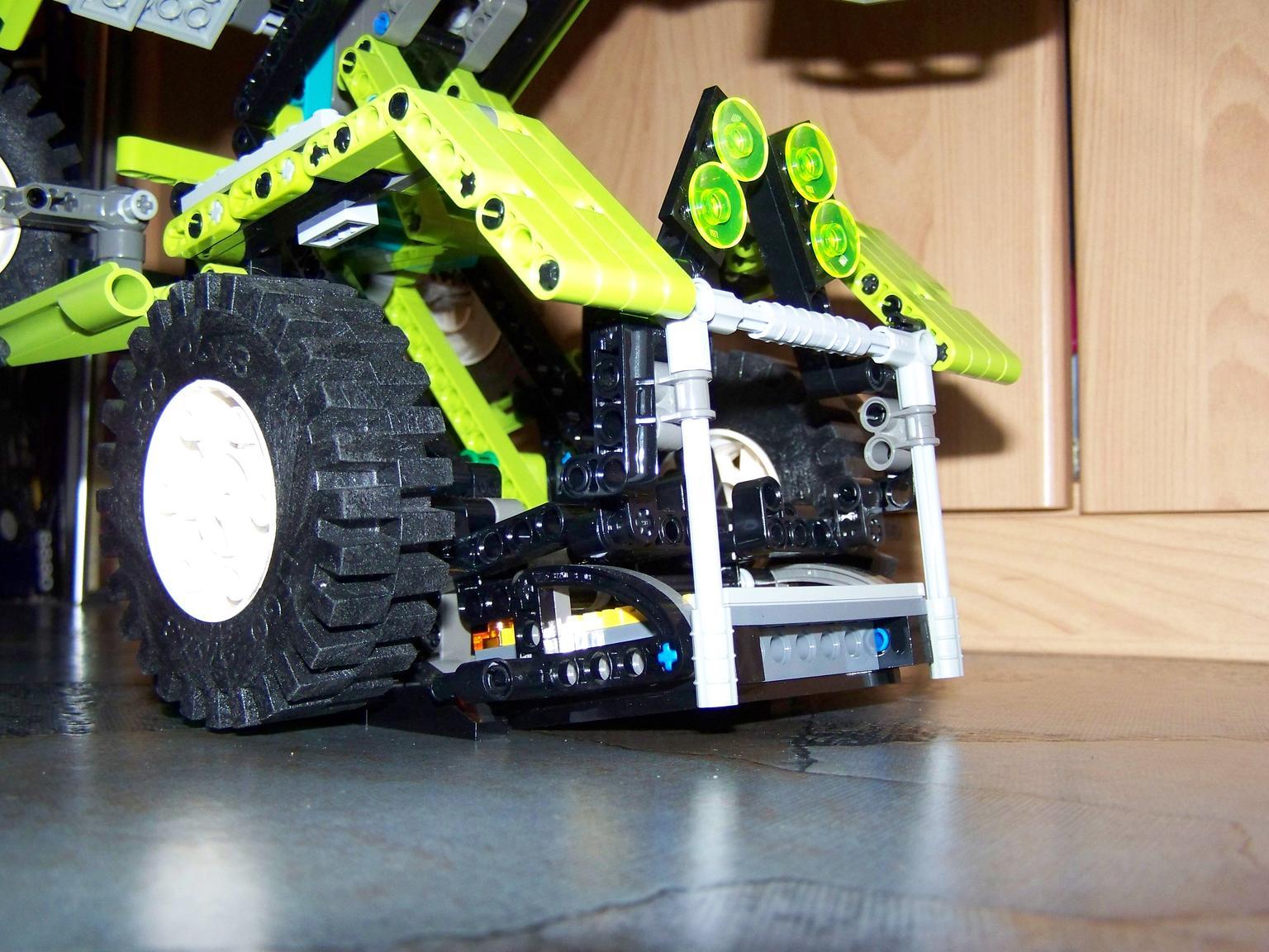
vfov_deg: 37.7
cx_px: 634
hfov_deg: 49.0
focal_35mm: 38
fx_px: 1393
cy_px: 476
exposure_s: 1/30
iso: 200
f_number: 2.8
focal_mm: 6.3
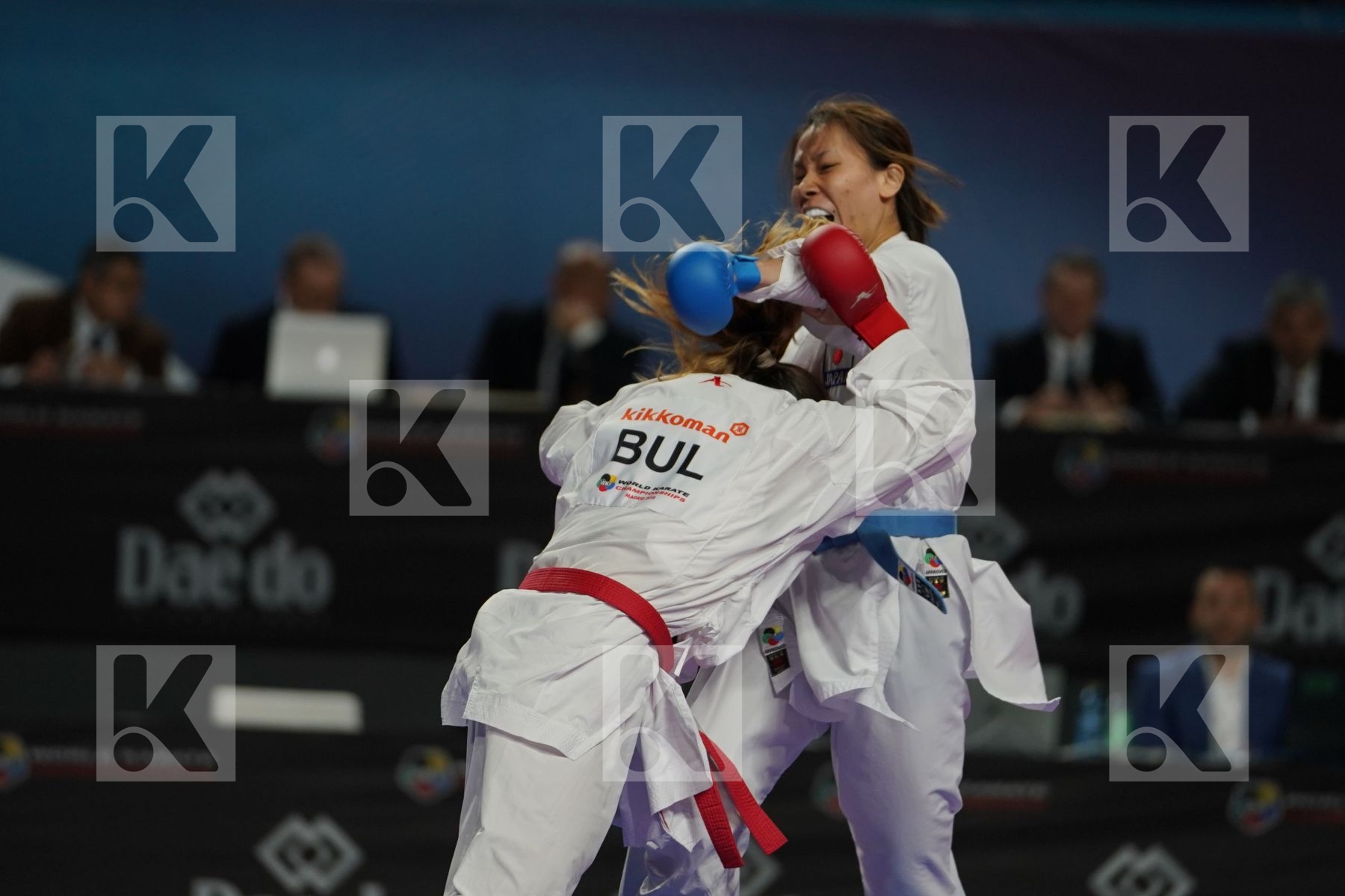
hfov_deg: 6.9
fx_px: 11207
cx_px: 672
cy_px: 448
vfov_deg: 4.6
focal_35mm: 300
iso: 1000
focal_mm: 200
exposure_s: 1/1000
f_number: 2.8
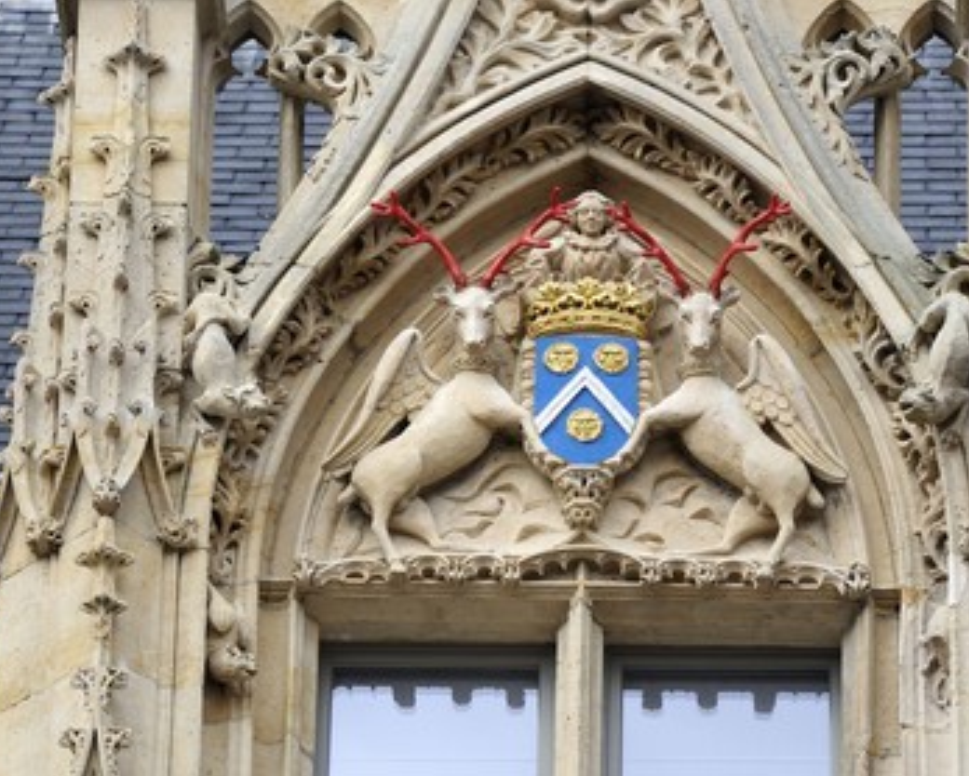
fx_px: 6514
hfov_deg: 8.5
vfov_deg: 6.8
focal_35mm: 227
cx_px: 505
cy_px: 388
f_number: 8
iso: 200
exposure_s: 1/160
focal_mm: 200
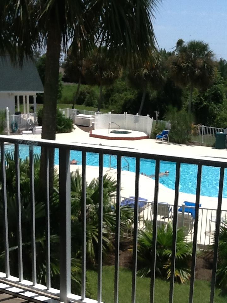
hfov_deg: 32.9
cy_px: 152
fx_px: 385
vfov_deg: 42.9
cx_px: 114
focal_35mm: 44
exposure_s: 1/955
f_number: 2.4
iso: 40
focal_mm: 2.03
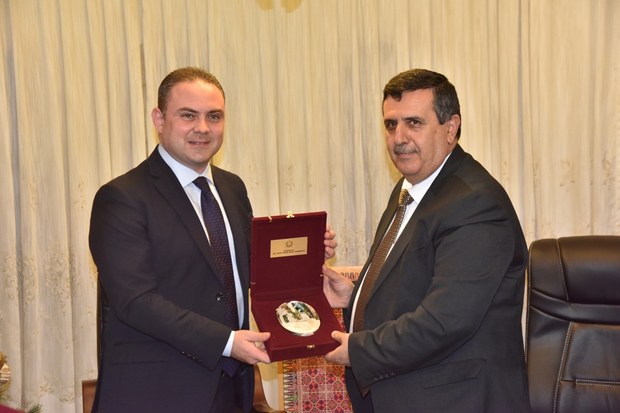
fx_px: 1120
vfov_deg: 20.9
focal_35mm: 65
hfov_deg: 31.0
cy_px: 206
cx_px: 310
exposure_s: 1/160
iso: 2500
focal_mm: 65
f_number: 6.3
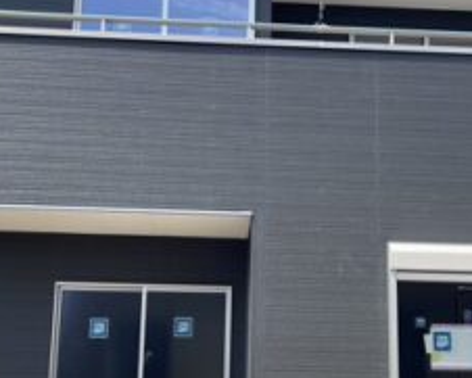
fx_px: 755
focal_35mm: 54
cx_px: 269
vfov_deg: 27.9
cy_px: 260
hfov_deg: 34.7
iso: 32
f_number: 1.6
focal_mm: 5.1
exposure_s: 1/1294
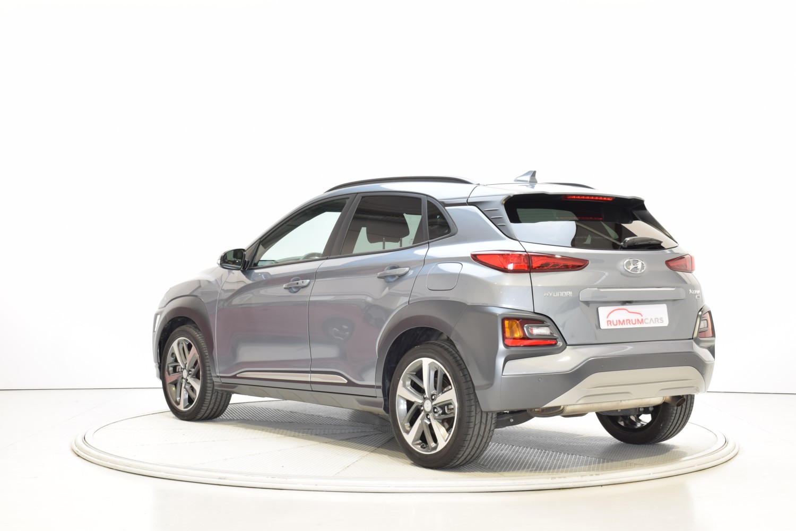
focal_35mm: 57
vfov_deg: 23.8
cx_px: 398
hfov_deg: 35.1
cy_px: 266
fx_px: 1260
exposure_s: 1/2
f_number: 10
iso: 100
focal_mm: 38
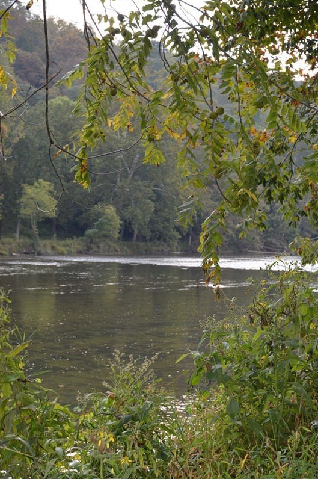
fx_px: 952
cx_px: 160
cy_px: 256
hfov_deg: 19.0
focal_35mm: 72
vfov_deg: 28.2
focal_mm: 35
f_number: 4
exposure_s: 1/160
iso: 100
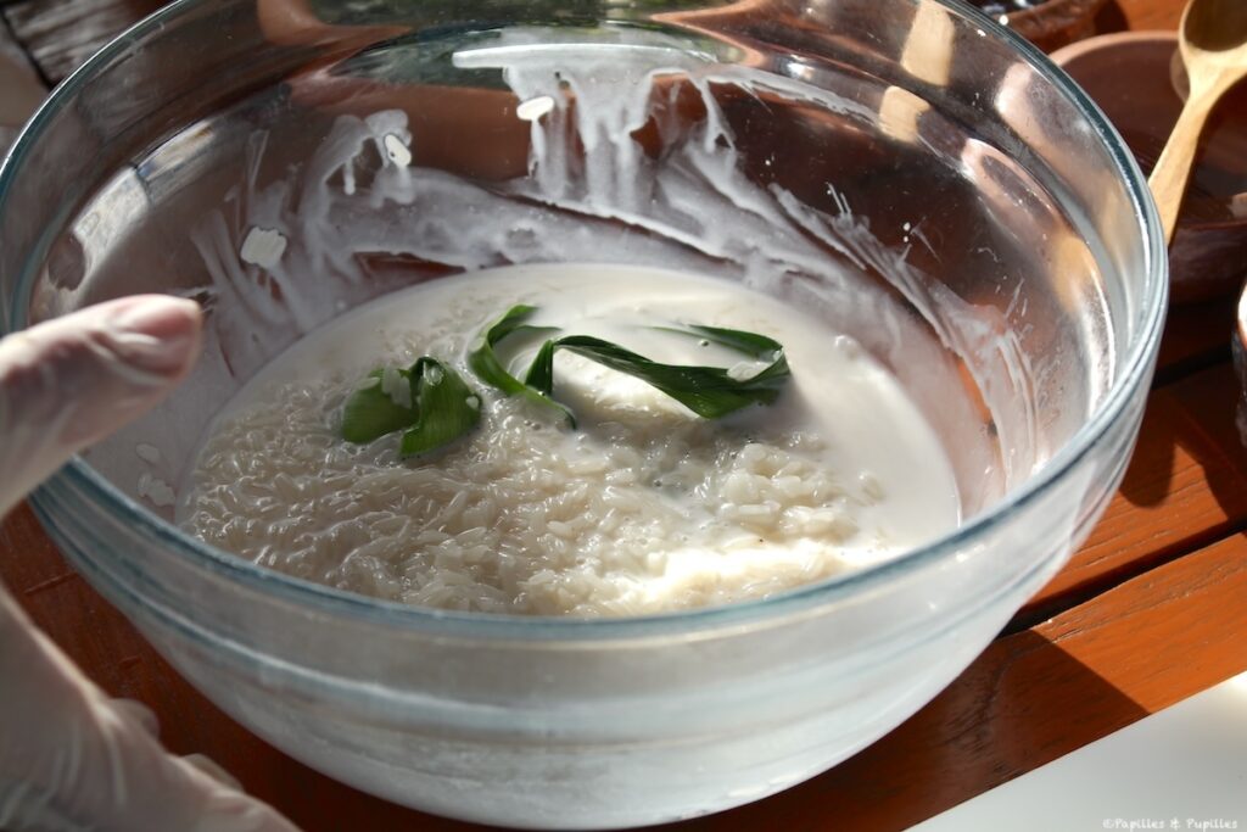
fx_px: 2390
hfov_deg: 29.2
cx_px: 624
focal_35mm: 69
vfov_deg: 19.7
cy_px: 416
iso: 100
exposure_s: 1/200
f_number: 6.3
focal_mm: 45
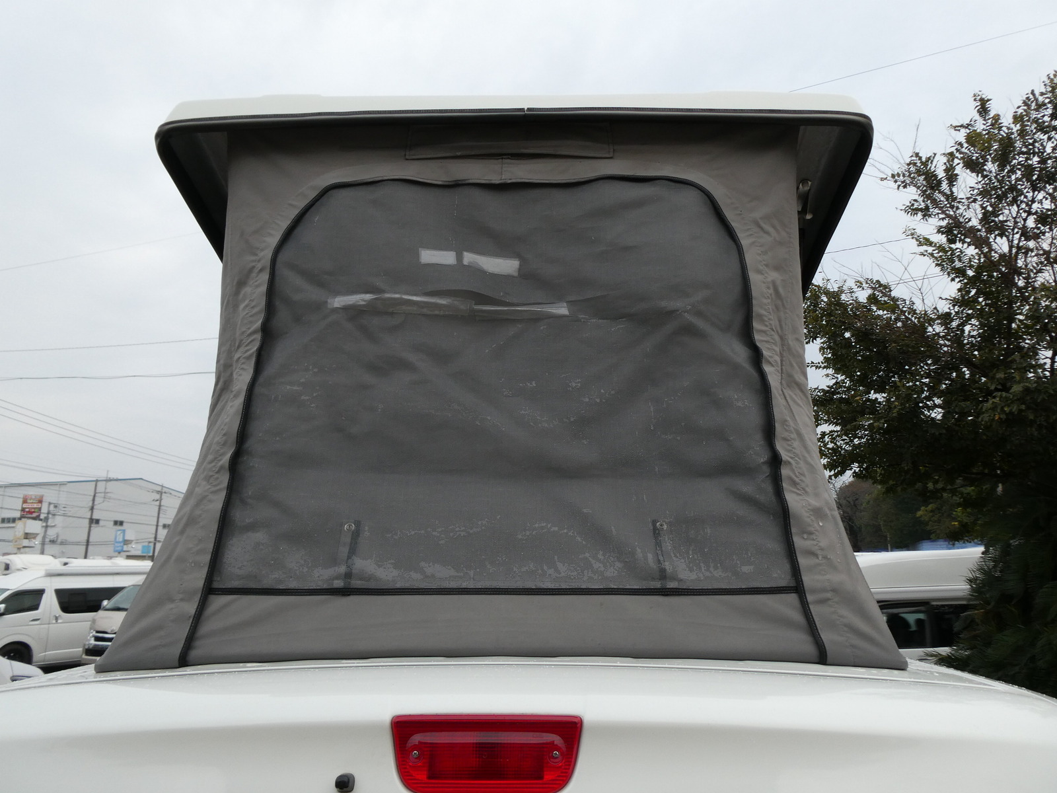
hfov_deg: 71.6
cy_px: 396
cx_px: 528
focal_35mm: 24
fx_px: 733
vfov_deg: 56.8
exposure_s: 1/60
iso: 100
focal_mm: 4.3
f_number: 3.3
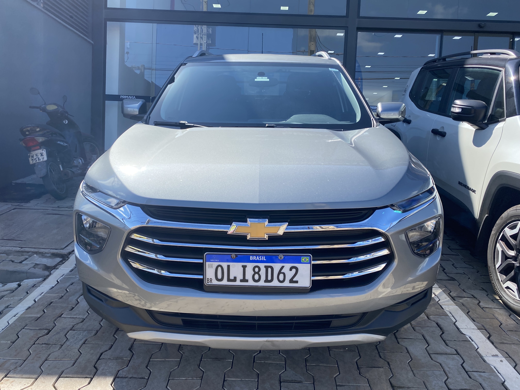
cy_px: 195
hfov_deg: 67.3
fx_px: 391
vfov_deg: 53.1
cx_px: 260
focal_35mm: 26
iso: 32
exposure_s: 1/1316
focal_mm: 4.25
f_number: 1.8
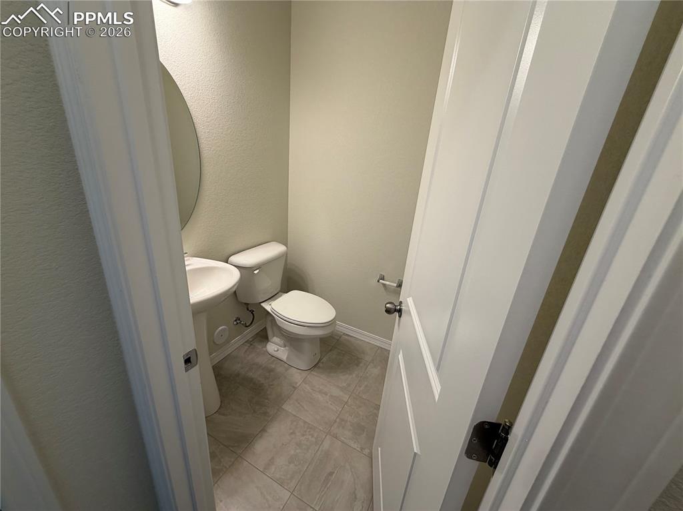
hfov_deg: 102.1
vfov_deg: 85.6
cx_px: 342
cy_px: 256
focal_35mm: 14
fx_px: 276
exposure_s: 1/120
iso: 125
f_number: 2.2
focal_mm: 2.22
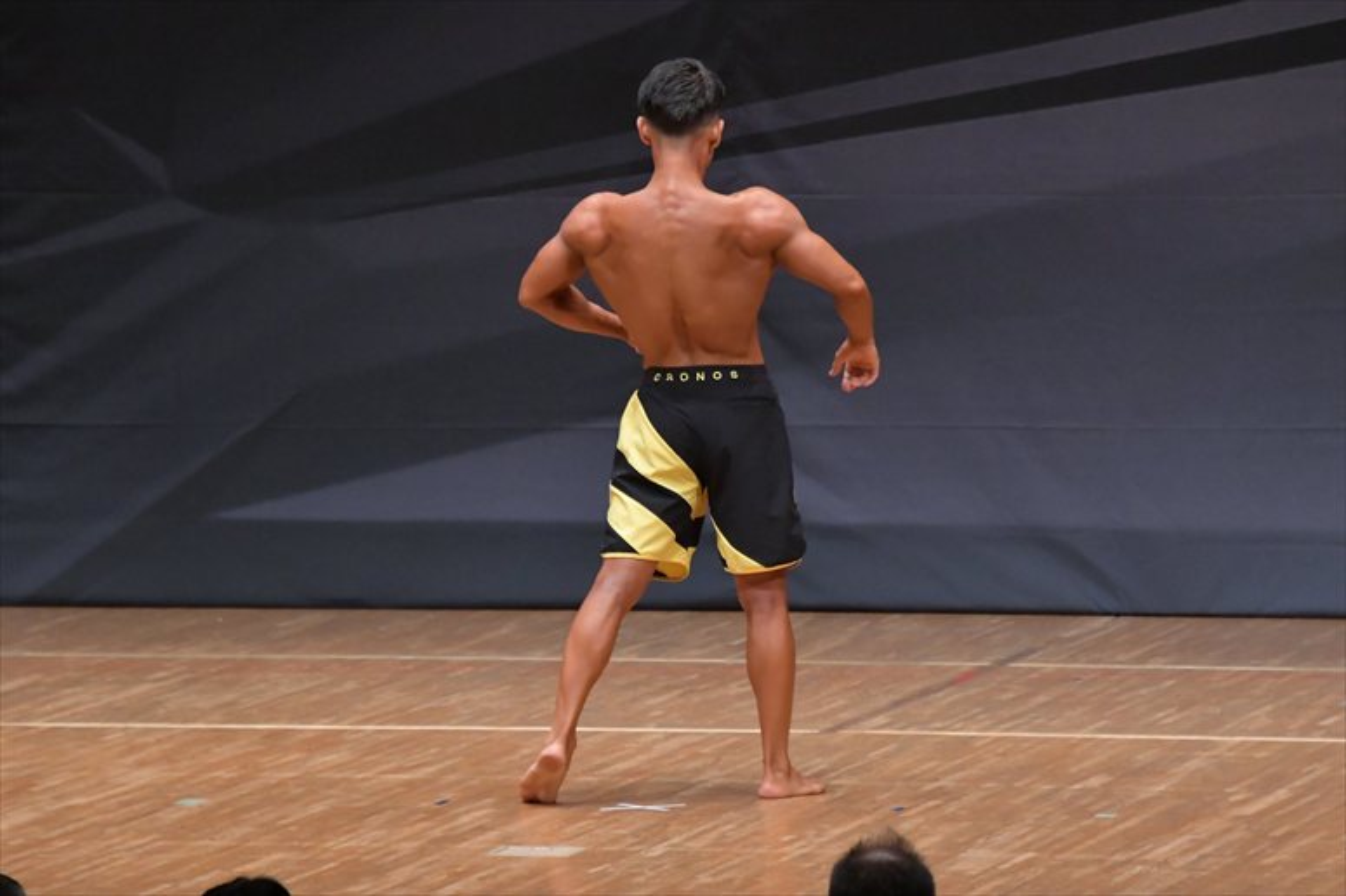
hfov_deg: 6.9
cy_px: 448
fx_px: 11211
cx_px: 673
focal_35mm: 300
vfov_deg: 4.6
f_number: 5.6
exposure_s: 1/400
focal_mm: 200
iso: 6400
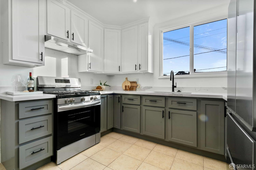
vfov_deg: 73.7
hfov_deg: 96.7
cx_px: 128
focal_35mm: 16
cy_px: 85
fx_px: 114
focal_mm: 16
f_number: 16
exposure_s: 1/6
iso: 400
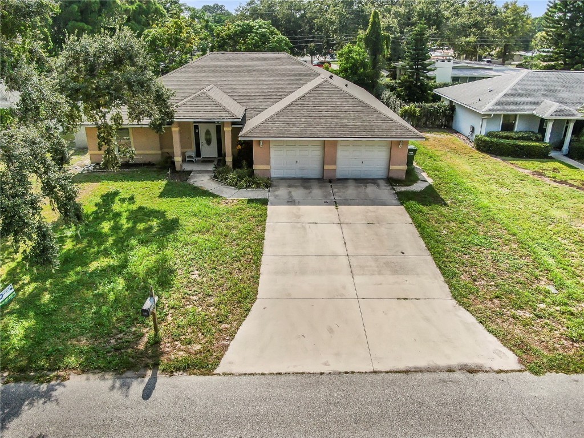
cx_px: 292
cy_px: 219
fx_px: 405
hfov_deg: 71.6
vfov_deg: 56.8
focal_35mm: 24
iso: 110
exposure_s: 1/800
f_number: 2.8
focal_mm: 4.39
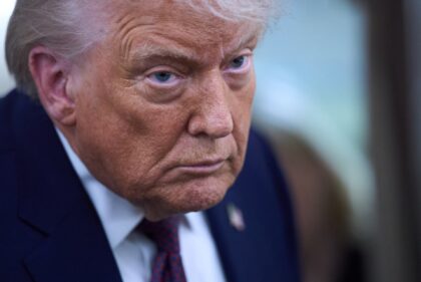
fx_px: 2634
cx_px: 210
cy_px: 141
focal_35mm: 225
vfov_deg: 6.1
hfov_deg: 9.1
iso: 4000
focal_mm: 150
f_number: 2
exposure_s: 1/200
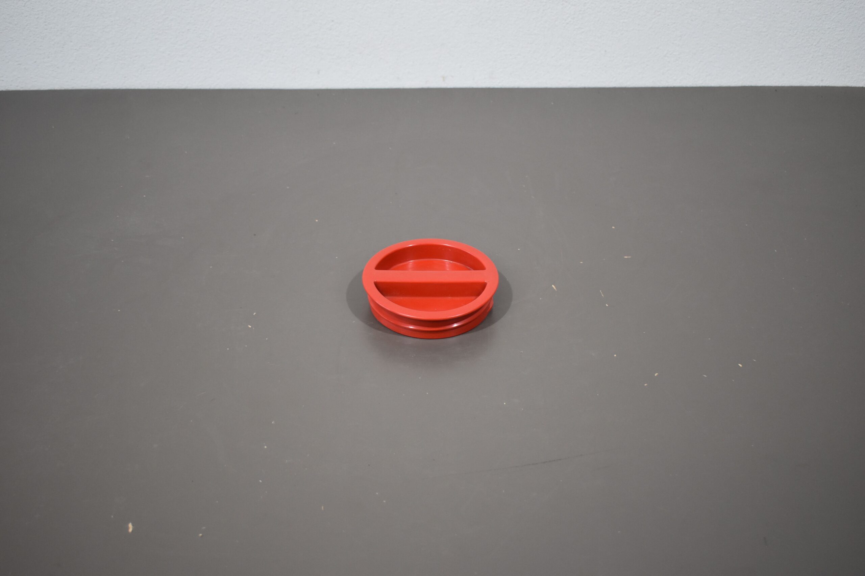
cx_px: 432
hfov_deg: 46.4
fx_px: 1009
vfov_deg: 31.9
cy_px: 288
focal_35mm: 42
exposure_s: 1/200
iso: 800
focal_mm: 28
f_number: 4.2
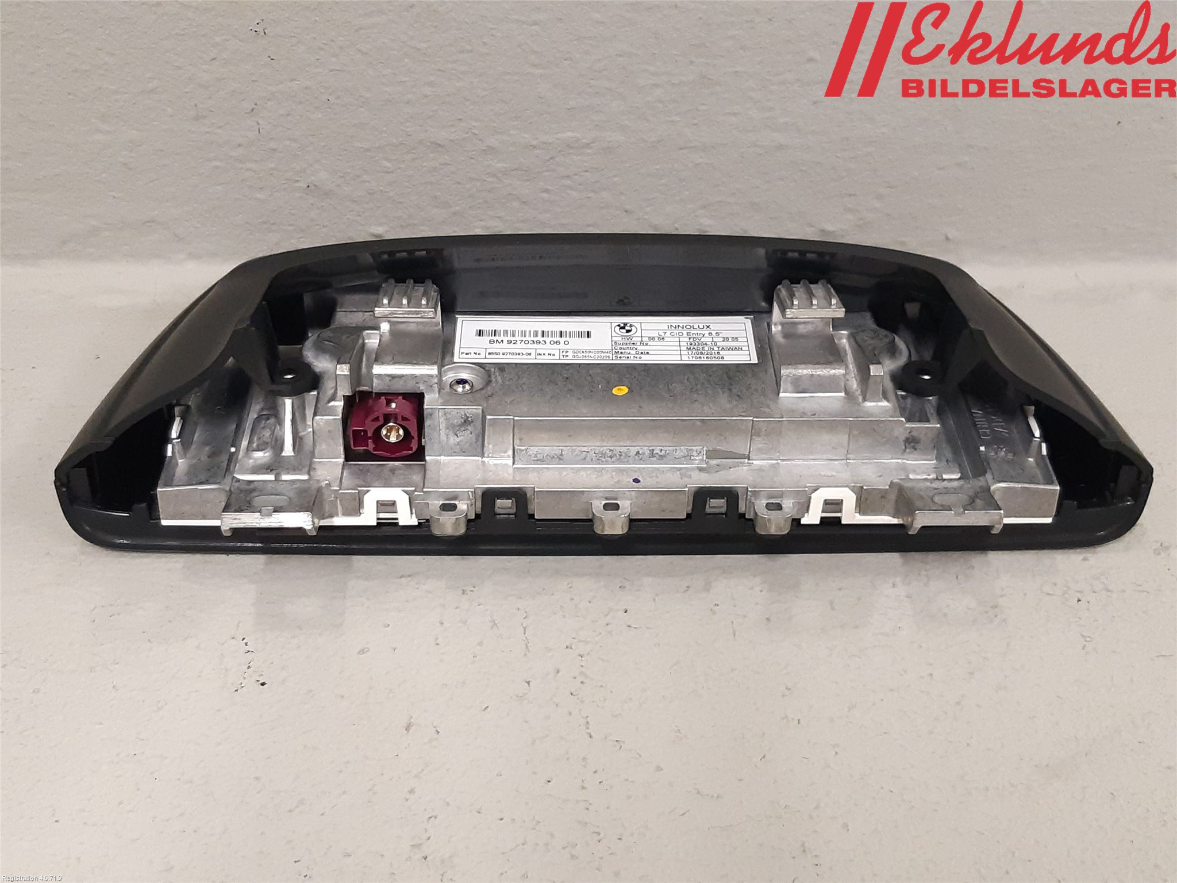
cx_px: 588
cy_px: 442
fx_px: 884
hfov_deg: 67.3
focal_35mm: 26
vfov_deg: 53.1
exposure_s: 1/50
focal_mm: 3.93
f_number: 1.7
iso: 250
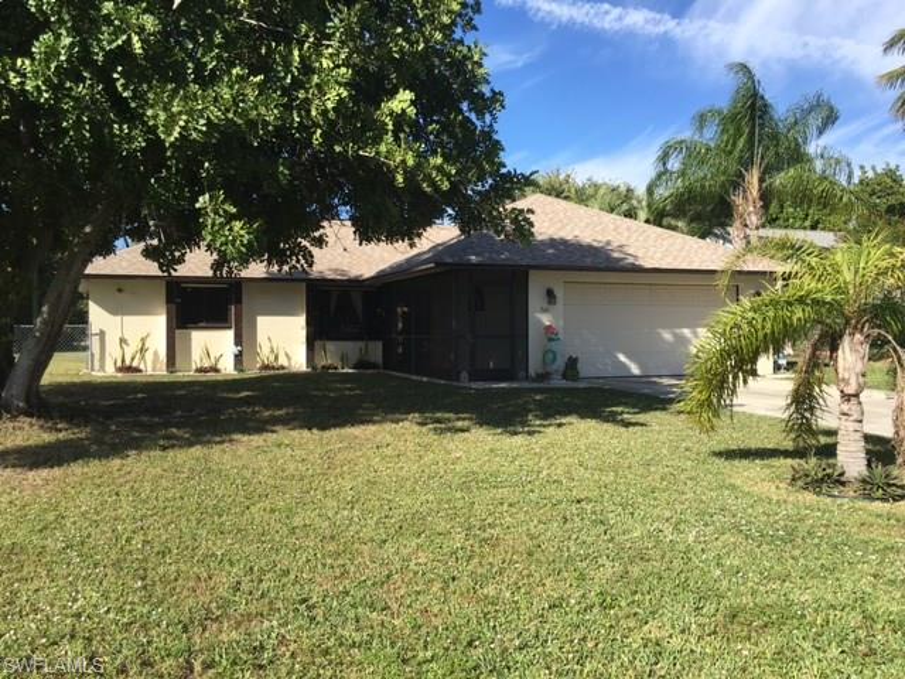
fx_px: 758
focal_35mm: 29
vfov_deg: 48.2
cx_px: 452
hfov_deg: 61.7
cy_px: 340
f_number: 2.2
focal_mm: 4.15
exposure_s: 1/1261
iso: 25
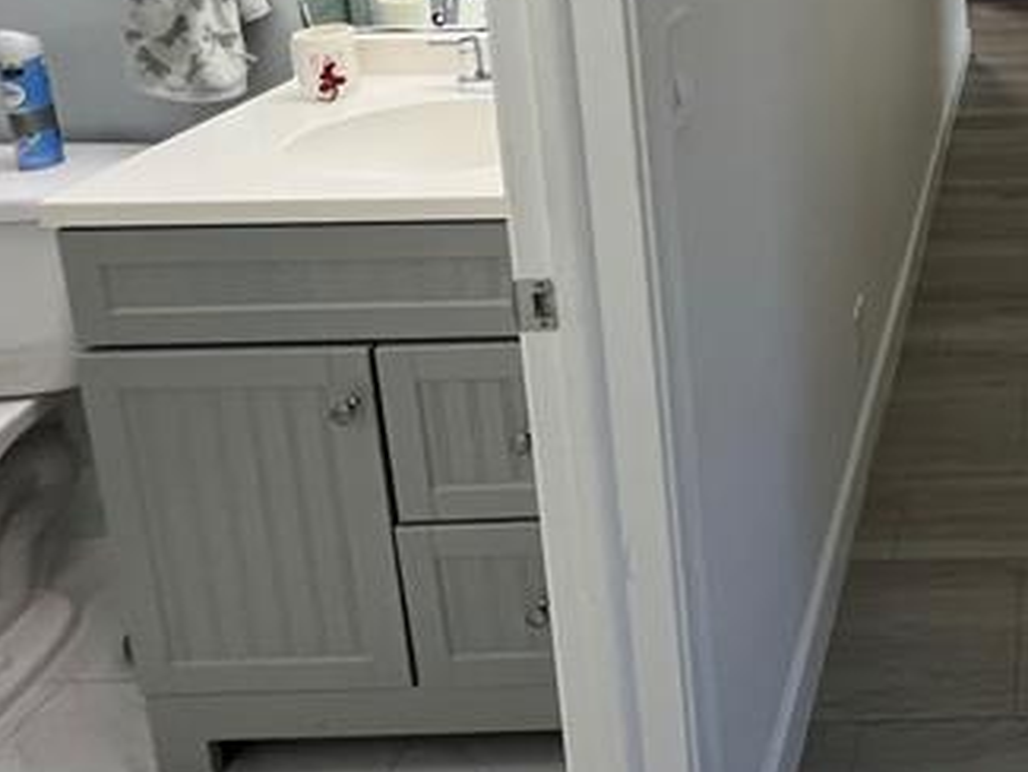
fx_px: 951
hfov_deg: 45.5
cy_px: -111
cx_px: 1082
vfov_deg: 36.2
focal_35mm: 32
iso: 250
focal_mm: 1.57
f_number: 1.8
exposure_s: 1/120
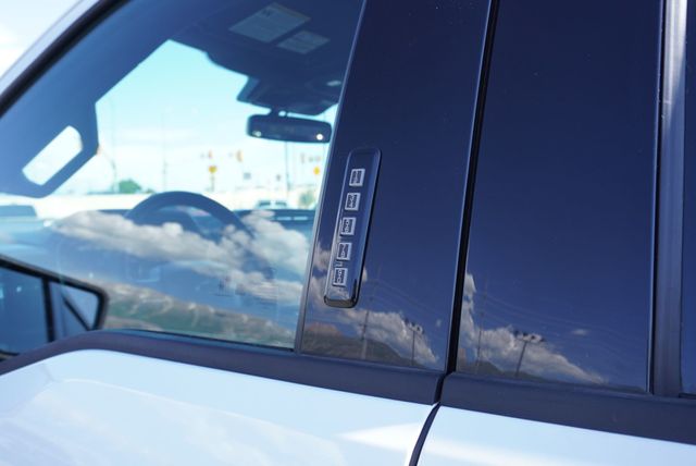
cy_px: 233
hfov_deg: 59.4
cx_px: 348
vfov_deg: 41.8
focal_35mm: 32
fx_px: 610
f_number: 5.6
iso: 100
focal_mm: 21
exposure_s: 1/100
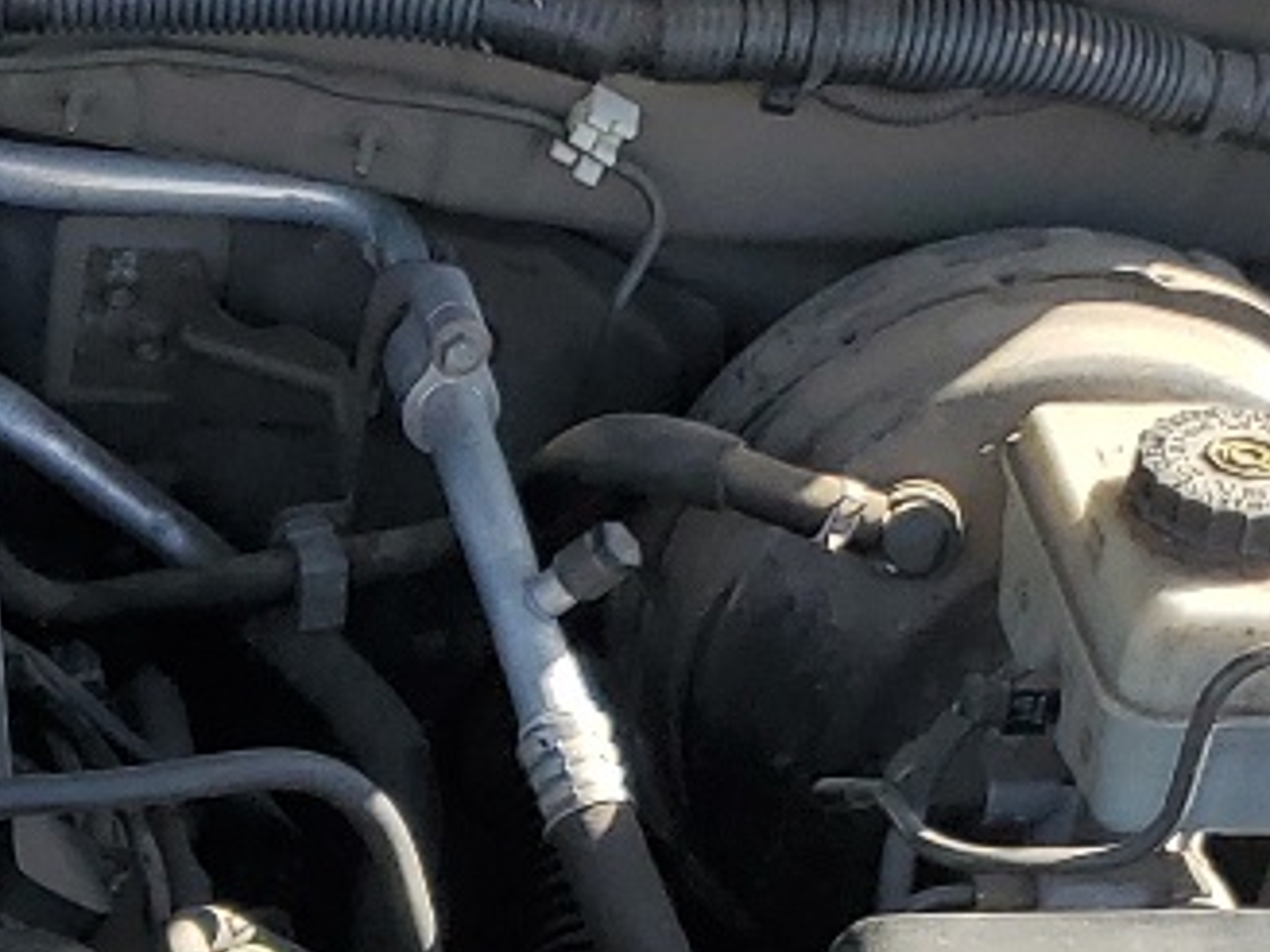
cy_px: 1649
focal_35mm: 127
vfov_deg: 11.0
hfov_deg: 14.7
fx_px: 4659
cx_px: -496
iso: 50
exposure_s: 1/1000
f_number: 1.5
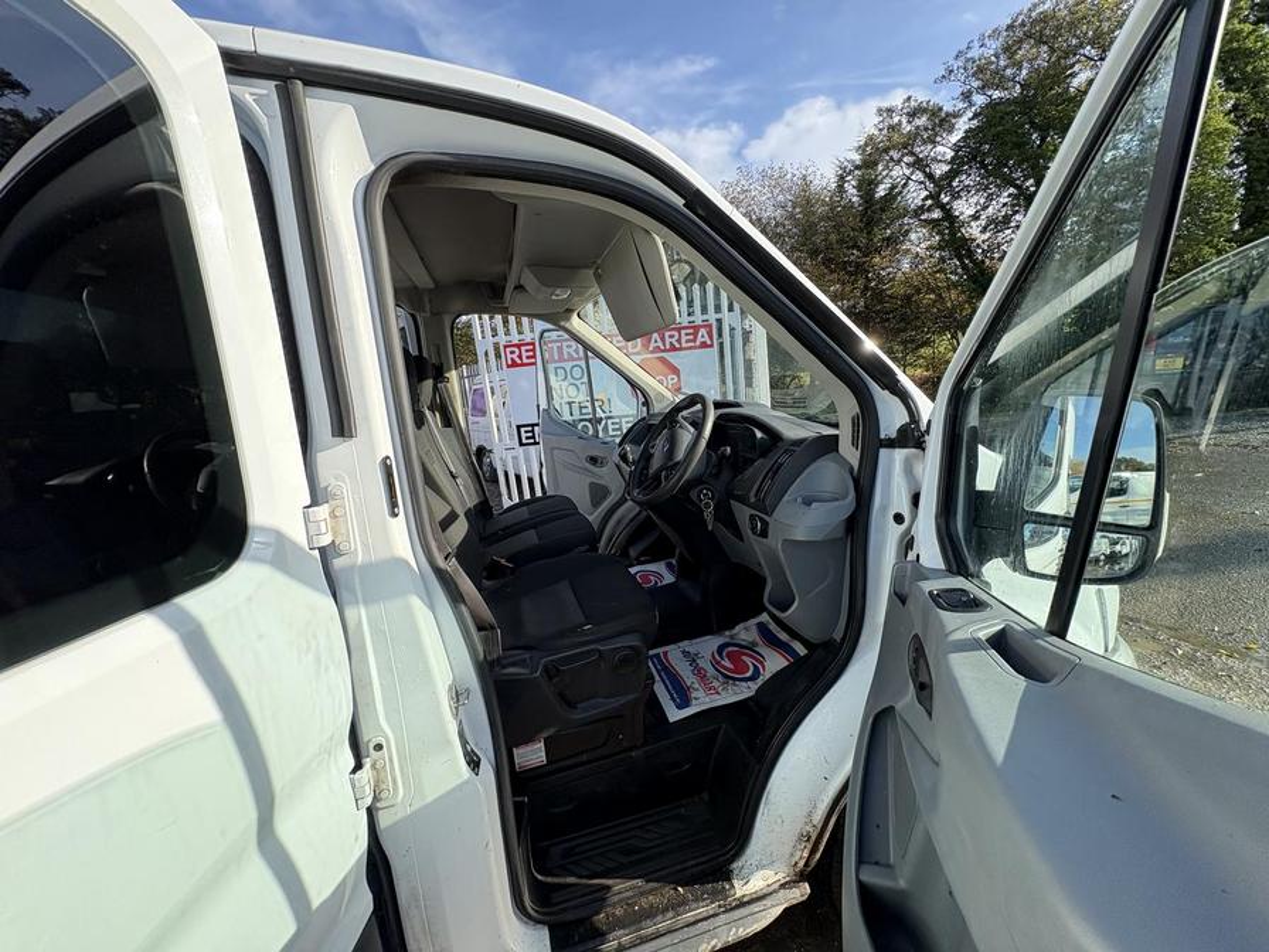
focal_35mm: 14
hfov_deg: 102.1
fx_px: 513
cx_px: 634
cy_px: 476
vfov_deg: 85.7
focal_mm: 2.22
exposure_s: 1/438
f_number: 2.2
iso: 64
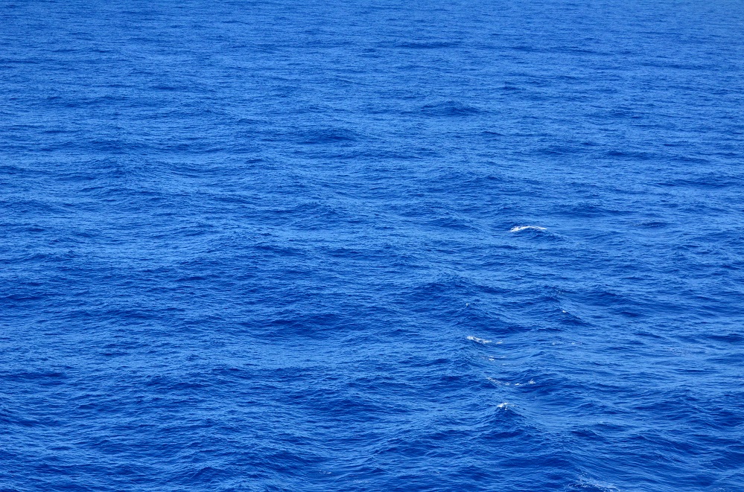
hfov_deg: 19.5
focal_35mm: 105
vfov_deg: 13.0
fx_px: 2165
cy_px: 246
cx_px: 372
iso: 1250
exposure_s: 1/8000
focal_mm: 70
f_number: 4.5
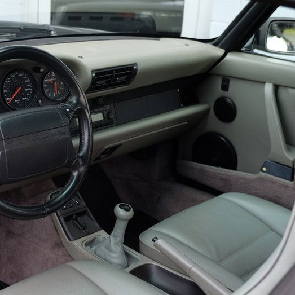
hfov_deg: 26.2
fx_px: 627
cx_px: 76
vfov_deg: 26.5
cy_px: 143
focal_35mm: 65
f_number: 3.6
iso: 200
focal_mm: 26.5
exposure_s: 1/60
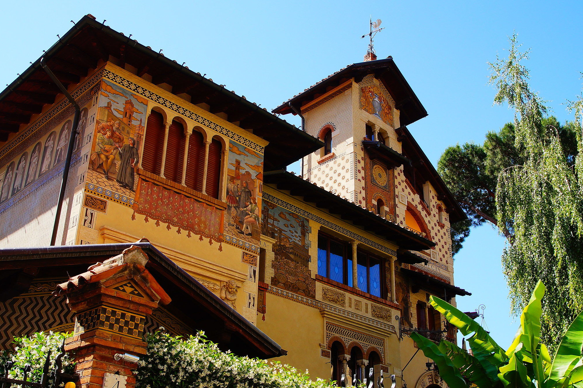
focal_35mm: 43
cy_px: 209
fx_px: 696
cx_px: 299
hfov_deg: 45.4
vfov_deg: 31.1
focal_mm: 24
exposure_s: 1/125
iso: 100
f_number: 8
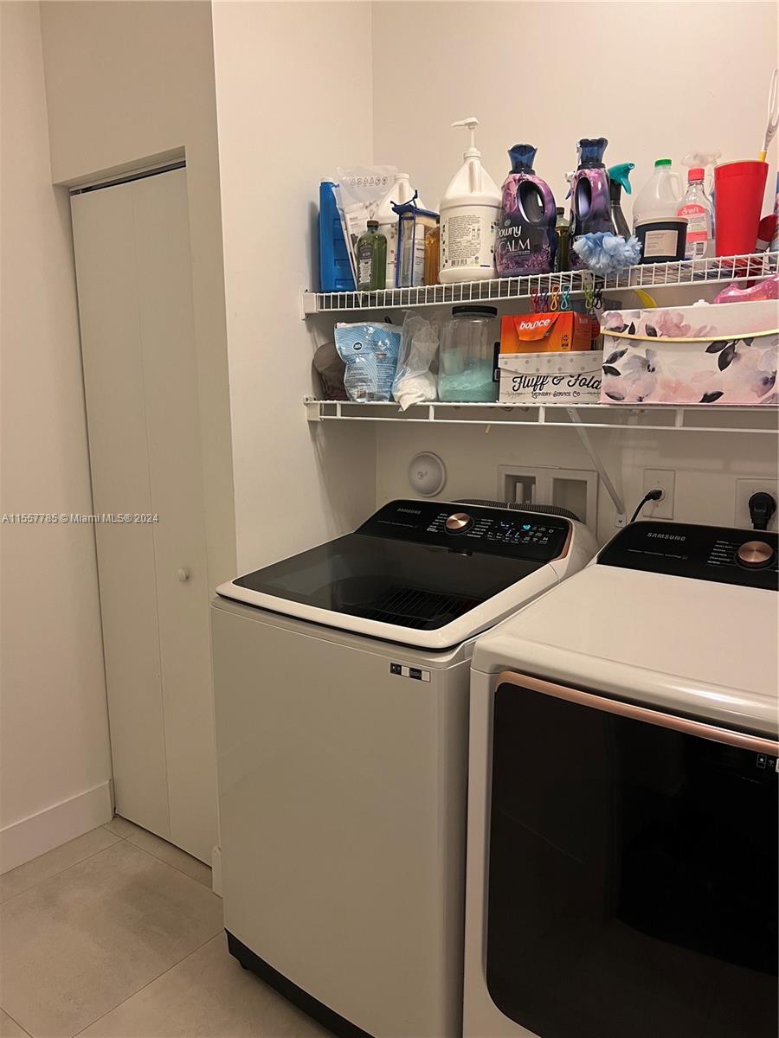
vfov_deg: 67.3
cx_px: 390
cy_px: 519
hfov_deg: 53.1
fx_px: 780
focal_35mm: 26
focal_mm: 5.7
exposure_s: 1/60
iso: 100
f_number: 1.5
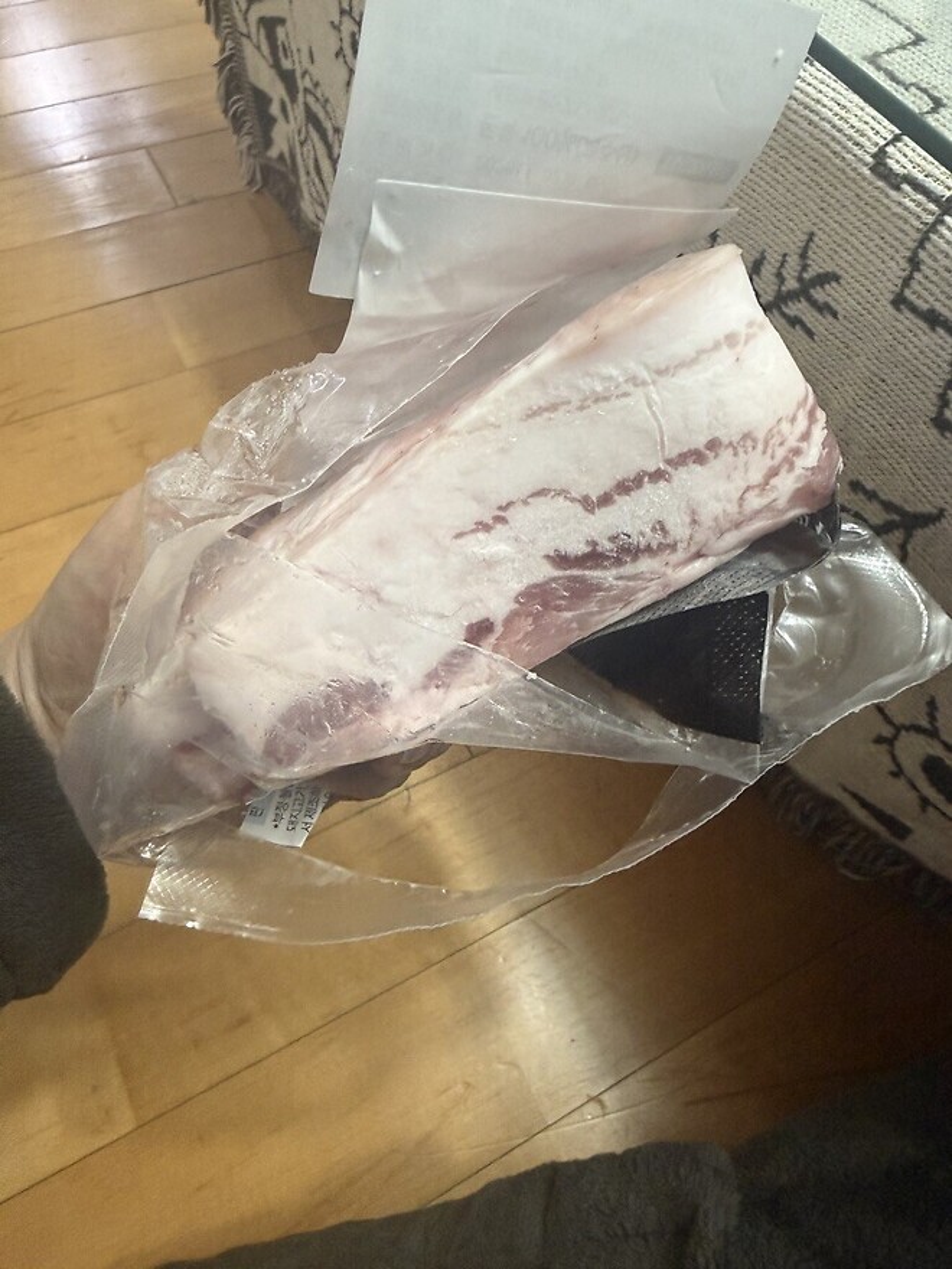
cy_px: 634
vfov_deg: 71.6
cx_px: 476
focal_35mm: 24
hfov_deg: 56.8
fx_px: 880
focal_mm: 2.22
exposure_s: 1/60
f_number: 2.2
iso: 400
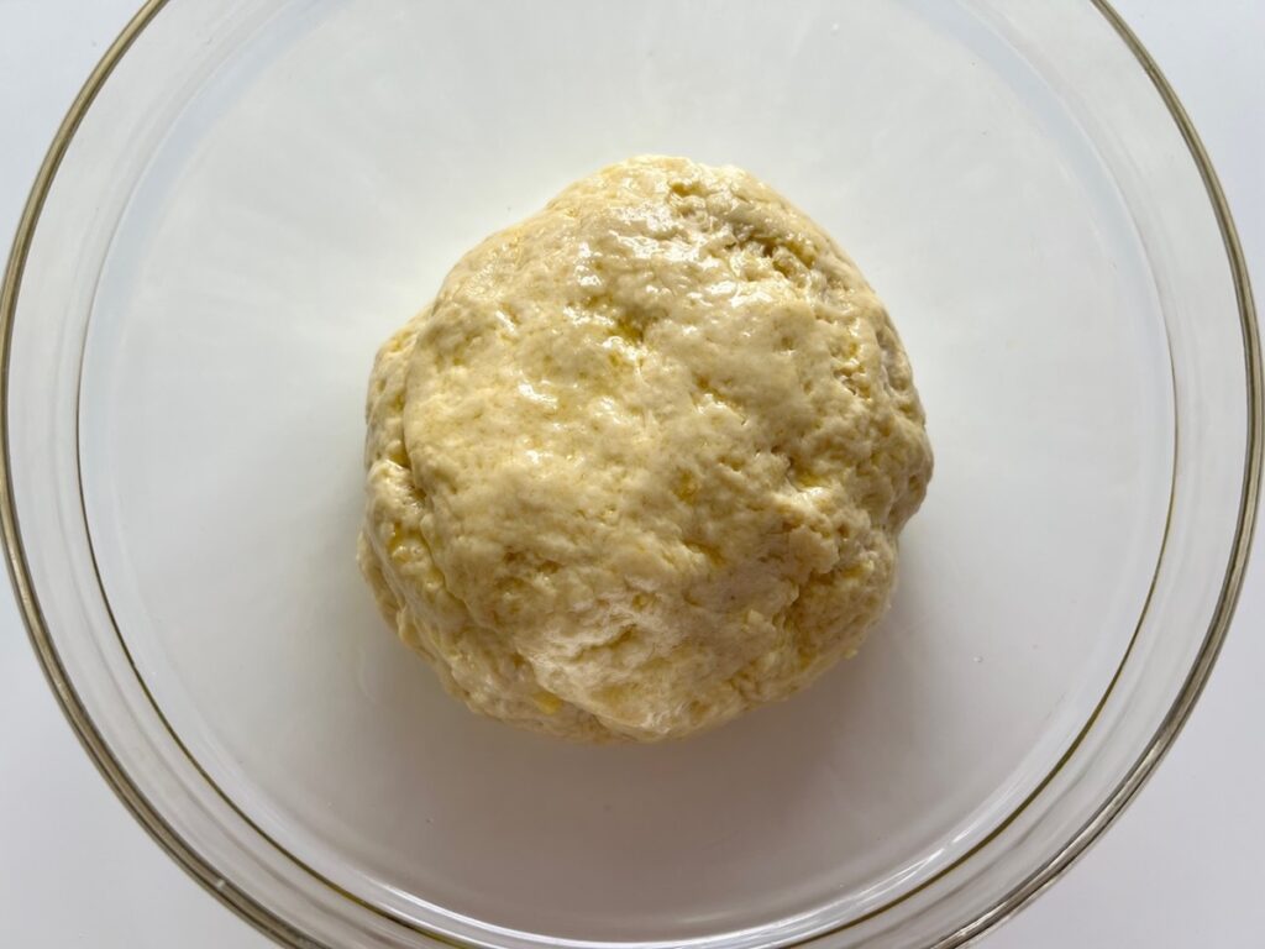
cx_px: 632
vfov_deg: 53.1
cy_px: 474
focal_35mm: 26
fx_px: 950
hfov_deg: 67.3
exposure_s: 1/241
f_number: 1.5
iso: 40
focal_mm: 5.7
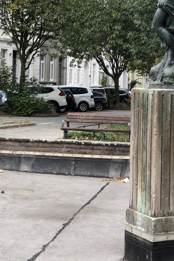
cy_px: 82
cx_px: 159
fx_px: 703
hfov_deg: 14.0
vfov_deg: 20.9
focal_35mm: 97
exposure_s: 1/152
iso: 20
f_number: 2.8
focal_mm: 6.6
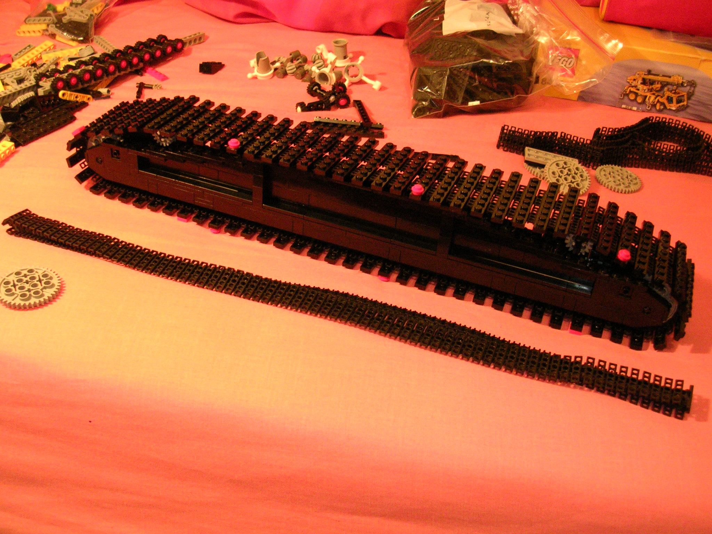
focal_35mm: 38
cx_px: 356
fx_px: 782
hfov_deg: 49.0
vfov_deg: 37.7
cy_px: 267
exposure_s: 1/10.7
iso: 200
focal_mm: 5.8
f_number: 2.8
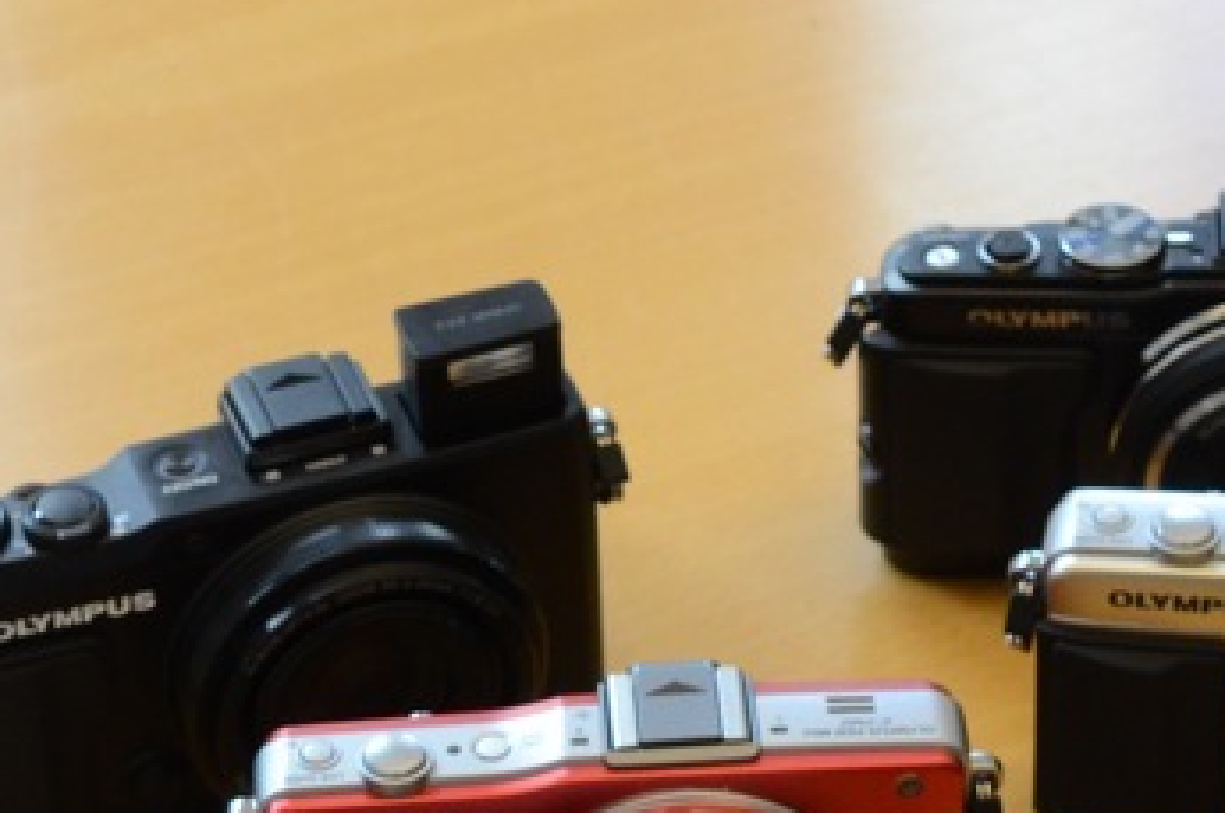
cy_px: 1093
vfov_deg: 7.6
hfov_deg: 11.6
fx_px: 6048
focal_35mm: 178
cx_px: 447
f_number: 5.6
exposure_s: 1/100
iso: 1600
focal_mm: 40
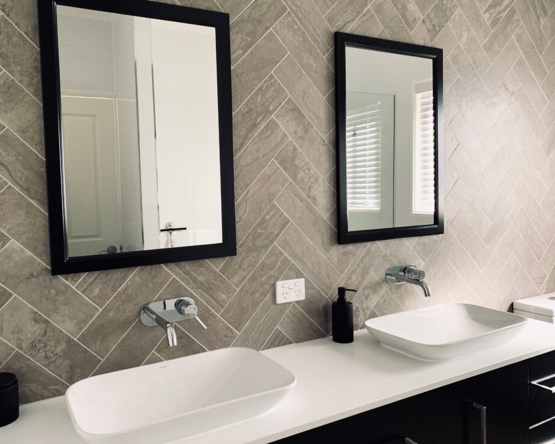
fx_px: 460
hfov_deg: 62.1
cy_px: 215
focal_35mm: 28
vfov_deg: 51.5
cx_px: 251
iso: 400
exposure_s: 1/42
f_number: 1.8
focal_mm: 4.25
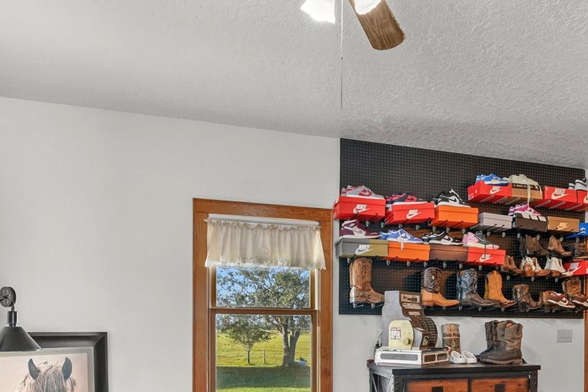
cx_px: 385
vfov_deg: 43.2
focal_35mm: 28
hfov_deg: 64.0
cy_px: 337
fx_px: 457
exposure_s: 1.3
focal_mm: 10
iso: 100
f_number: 7.1
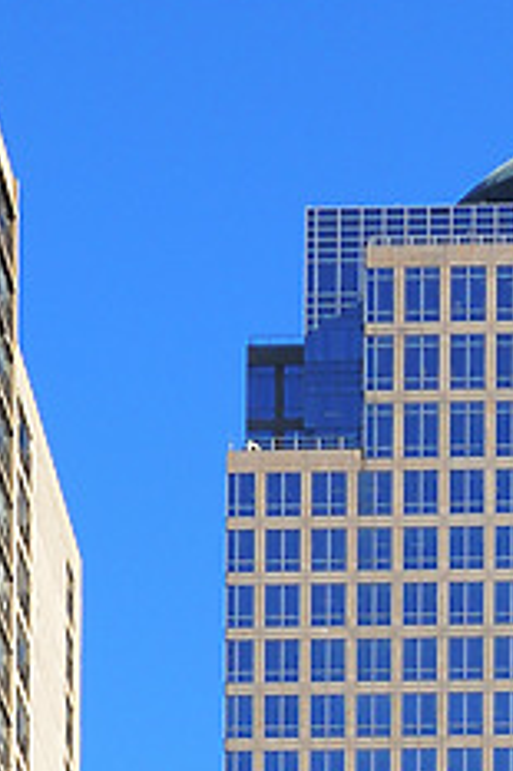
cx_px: 546
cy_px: 1386
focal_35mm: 139
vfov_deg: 13.3
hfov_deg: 9.8
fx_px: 2975
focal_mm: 24
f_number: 9
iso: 400
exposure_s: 1/320
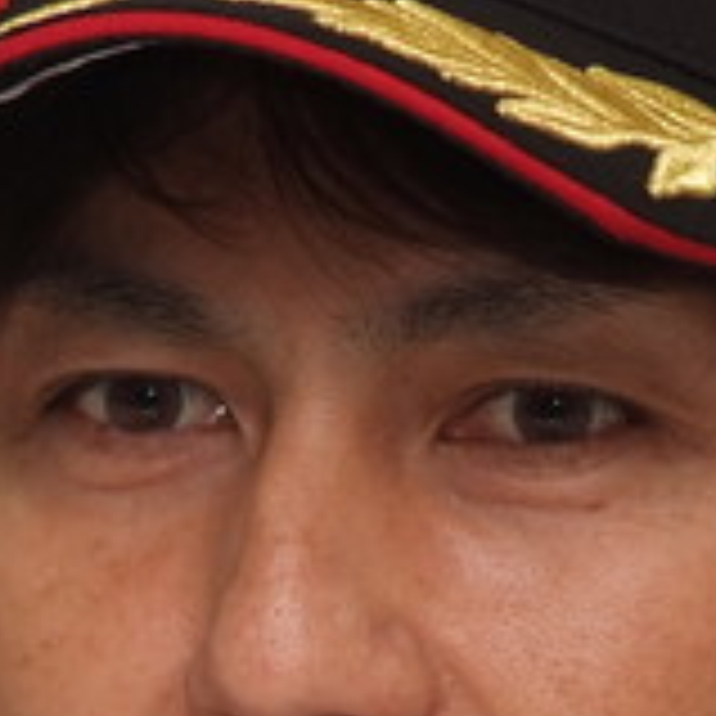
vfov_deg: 1.7
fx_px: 24361
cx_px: 383
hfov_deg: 1.7
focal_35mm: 1041
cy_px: 639
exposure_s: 1/250
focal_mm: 180
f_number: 2.8
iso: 400
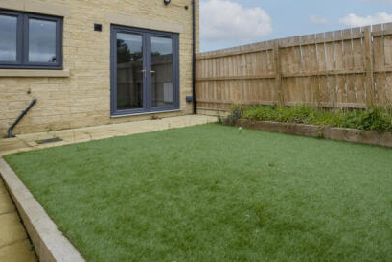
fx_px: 261
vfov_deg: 51.4
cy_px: 72
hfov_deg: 72.0
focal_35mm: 24
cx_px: 254
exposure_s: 1/200
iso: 160
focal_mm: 10
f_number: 9
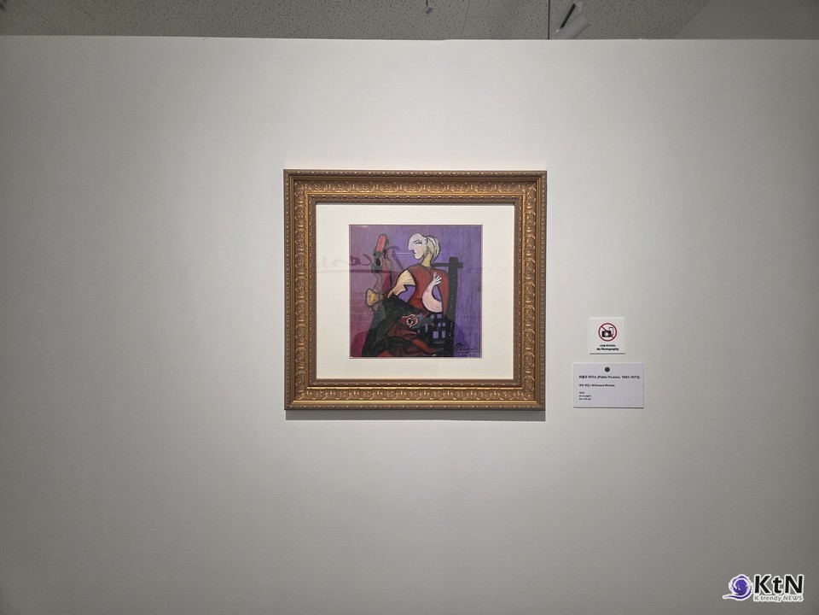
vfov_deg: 58.9
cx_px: 410
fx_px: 544
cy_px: 308
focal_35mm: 23
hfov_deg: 73.9
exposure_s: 1/180
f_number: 1.8
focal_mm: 5.4
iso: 160
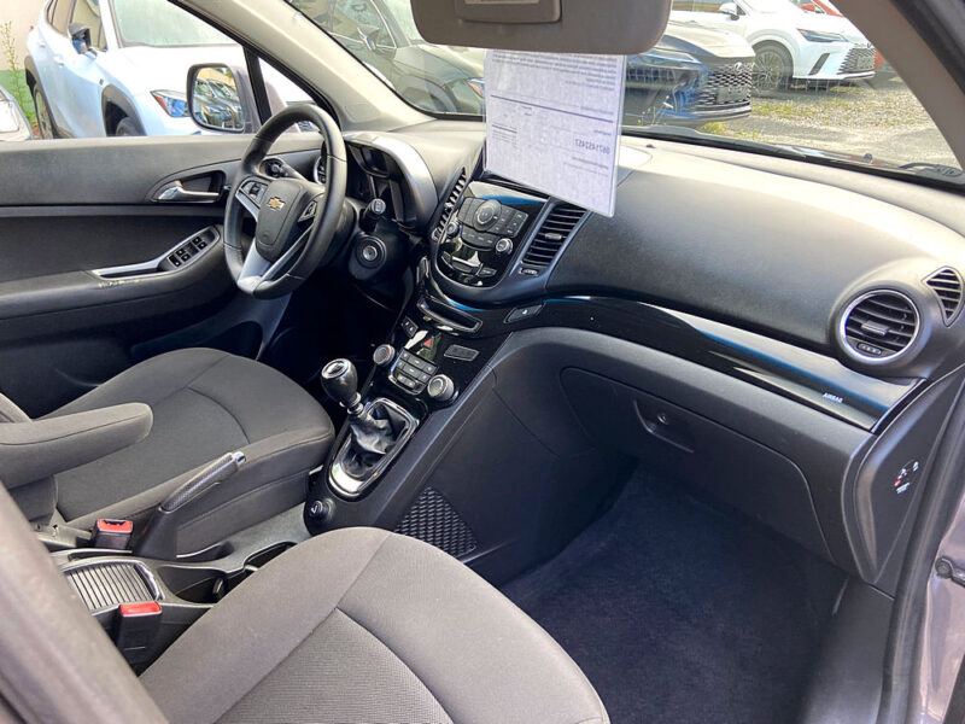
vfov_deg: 53.1
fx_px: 725
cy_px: 362
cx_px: 482
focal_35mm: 26
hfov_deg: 67.3
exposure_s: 1/122
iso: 80
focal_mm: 4.25
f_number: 1.8
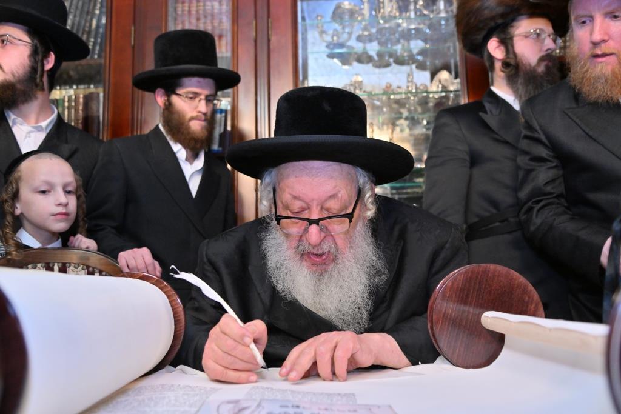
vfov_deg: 38.9
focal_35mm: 34
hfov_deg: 55.8
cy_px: 207
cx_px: 310
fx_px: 587
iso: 1600
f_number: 4
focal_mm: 34
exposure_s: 1/160
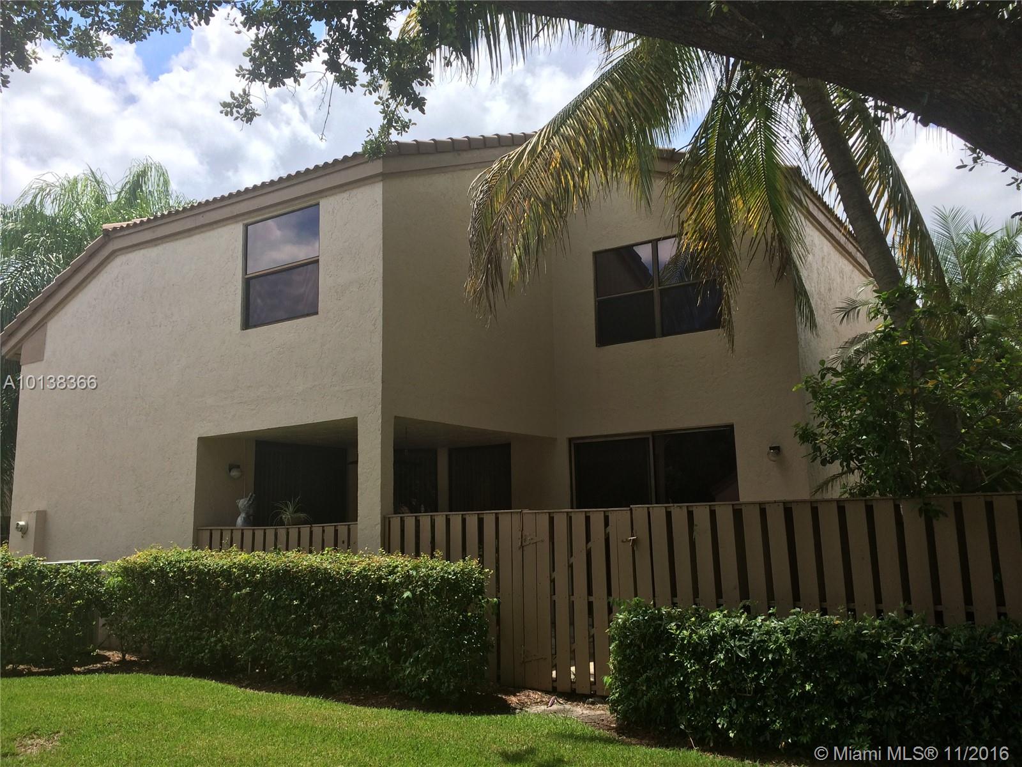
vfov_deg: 48.2
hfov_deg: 61.7
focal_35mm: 29
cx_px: 511
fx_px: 856
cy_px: 384
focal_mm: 4.15
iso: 32
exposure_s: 1/1642
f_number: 2.2
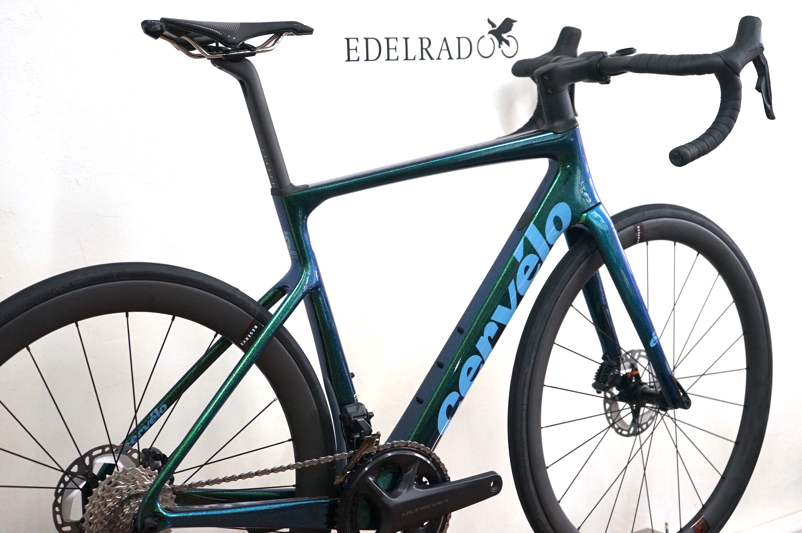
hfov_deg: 34.0
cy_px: 266
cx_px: 401
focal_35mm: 59
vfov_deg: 23.0
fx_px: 1313
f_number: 5
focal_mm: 59
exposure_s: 1/160
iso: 1600
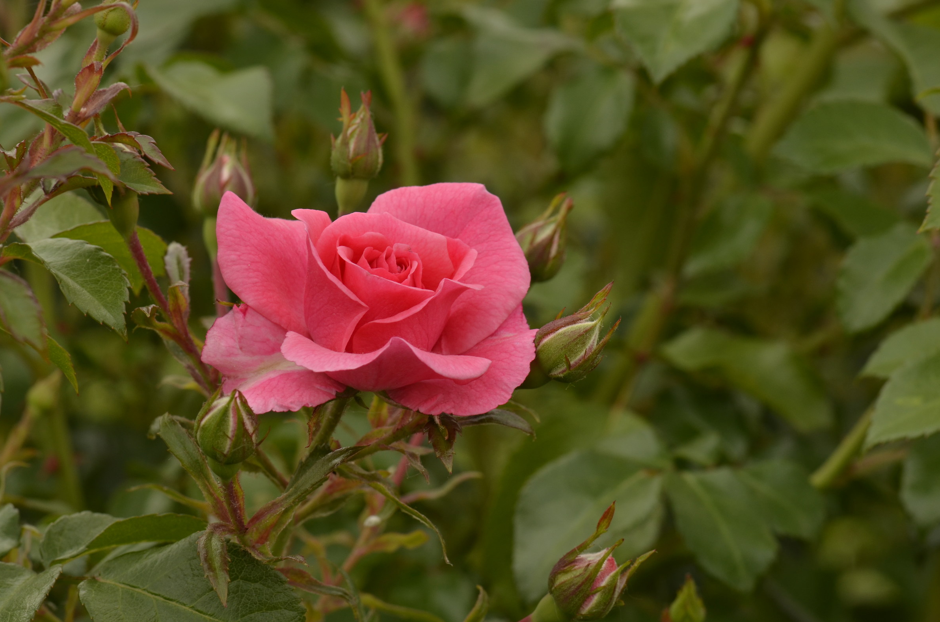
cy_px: 310
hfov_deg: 13.0
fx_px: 4130
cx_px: 468
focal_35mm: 159
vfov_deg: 8.6
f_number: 10
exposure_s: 1/200
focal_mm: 105
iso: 200
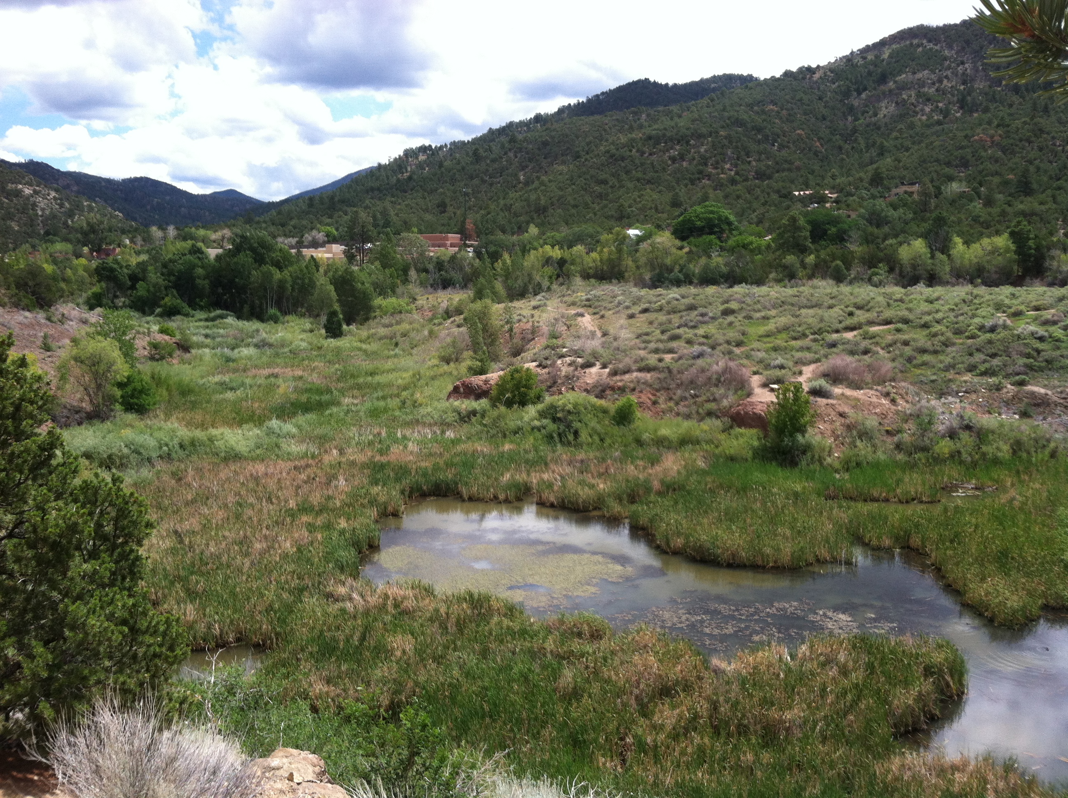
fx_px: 1078
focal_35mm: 35
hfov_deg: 52.7
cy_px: 399
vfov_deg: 40.6
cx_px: 534
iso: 80
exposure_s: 1/757
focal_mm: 3.85
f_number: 2.8
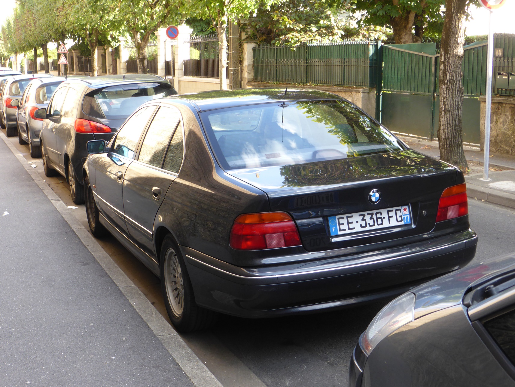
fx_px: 699
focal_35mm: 47
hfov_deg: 40.4
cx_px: 258
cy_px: 194
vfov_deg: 30.9
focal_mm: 8.5
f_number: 4.2
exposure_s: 1/60
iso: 125
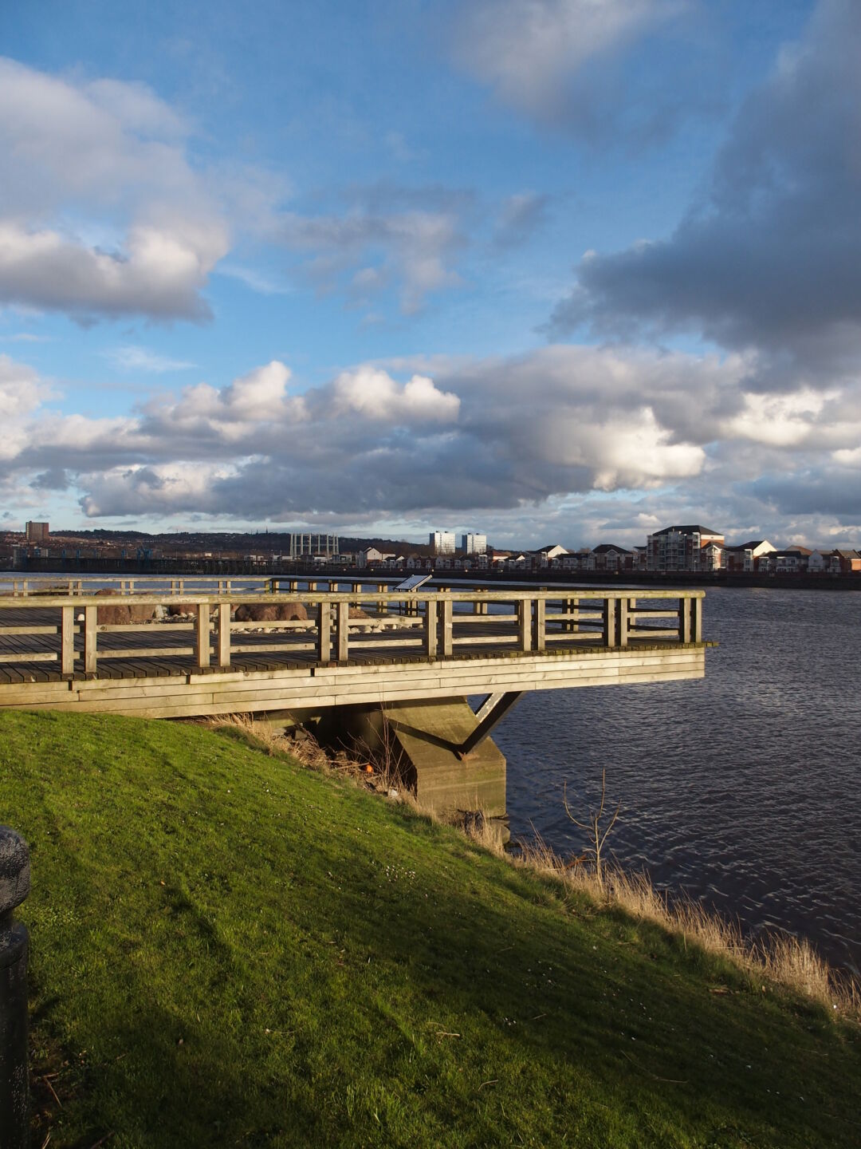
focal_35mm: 28
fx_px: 929
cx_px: 430
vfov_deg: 63.4
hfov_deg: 49.7
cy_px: 574
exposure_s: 1/640
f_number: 3.5
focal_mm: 6
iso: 100
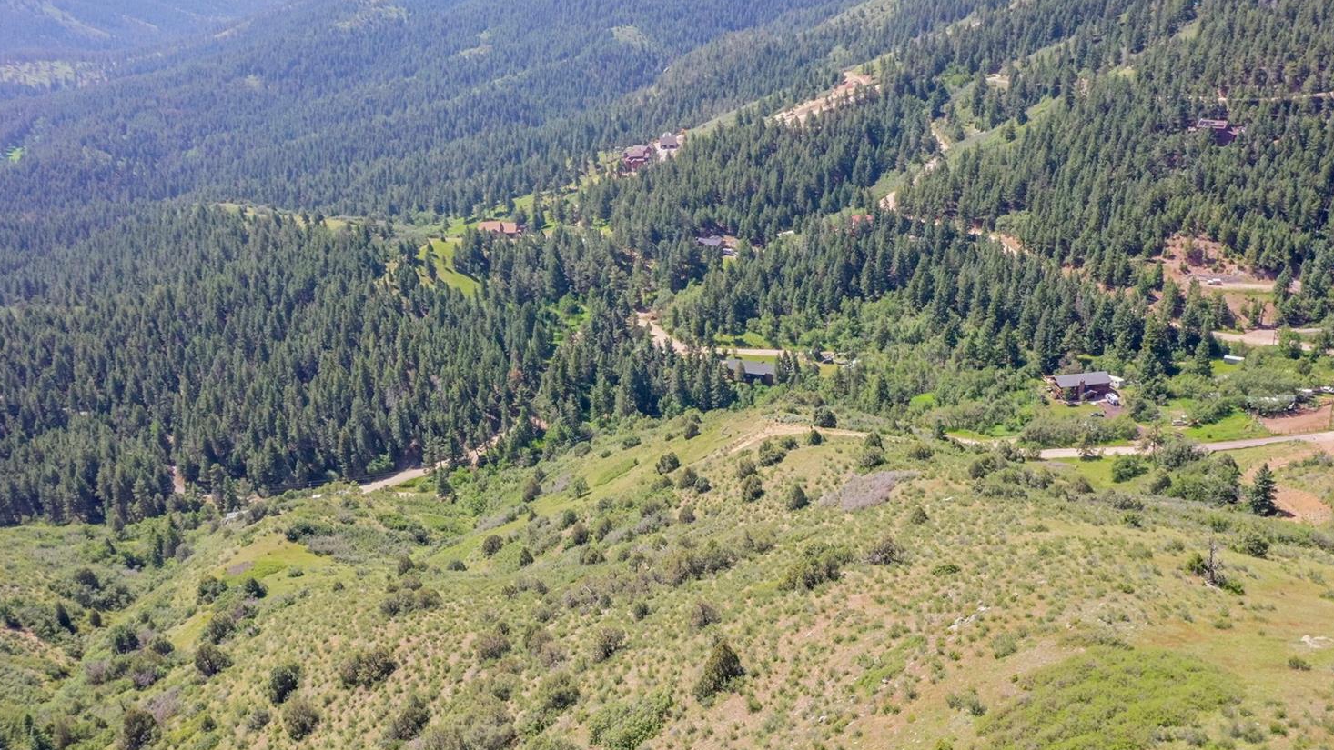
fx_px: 1132
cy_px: 395
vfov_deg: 36.7
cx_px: 677
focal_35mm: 32
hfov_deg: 61.0
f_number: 6.3
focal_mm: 10.26
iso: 800
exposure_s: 1/800
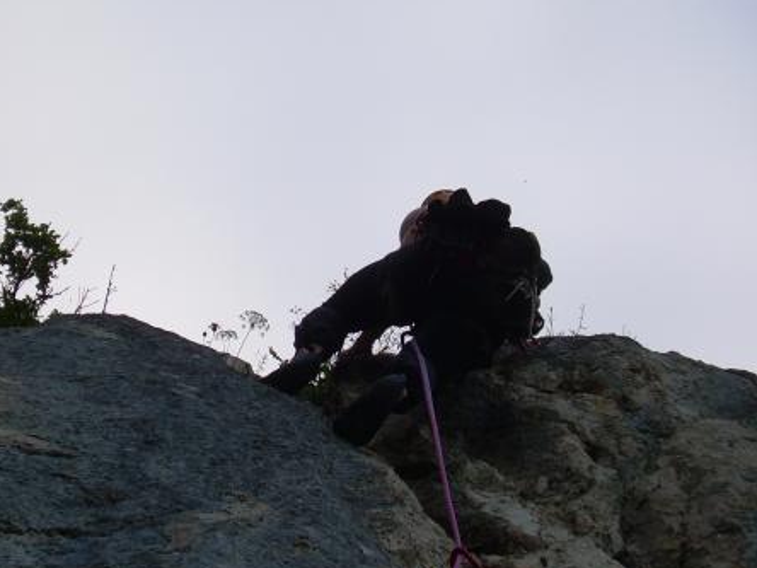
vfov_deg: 13.3
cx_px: 295
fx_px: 2427
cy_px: 210
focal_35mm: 111
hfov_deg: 17.7
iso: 50
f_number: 3.9
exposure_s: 1/250
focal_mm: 13.2
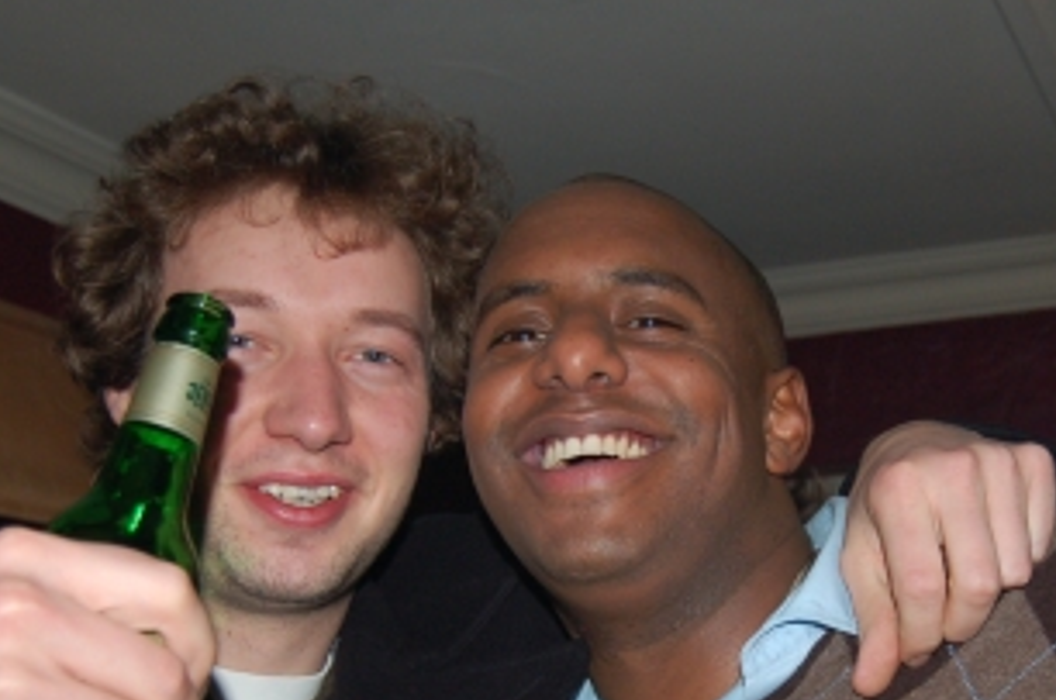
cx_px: 704
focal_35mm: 59
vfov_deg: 22.6
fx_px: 1728
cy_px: 576
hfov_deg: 33.7
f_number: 3.8
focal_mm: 20
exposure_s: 1/60
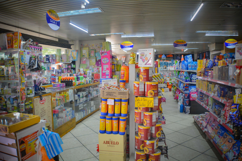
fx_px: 232
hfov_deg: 55.1
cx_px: 121
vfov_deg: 38.4
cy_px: 80
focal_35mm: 34
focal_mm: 23
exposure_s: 1/60
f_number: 3.8
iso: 800
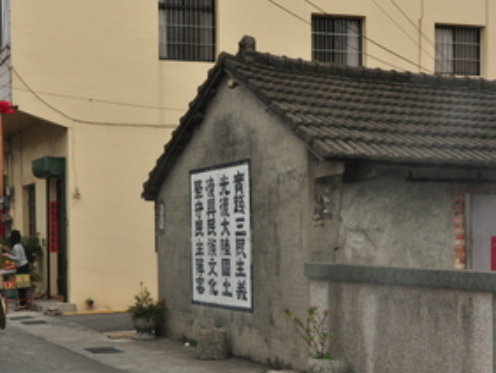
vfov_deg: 24.3
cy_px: 253
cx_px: 186
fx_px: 860
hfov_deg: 32.0
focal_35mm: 60
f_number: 14
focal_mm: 26
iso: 800
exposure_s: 1/200
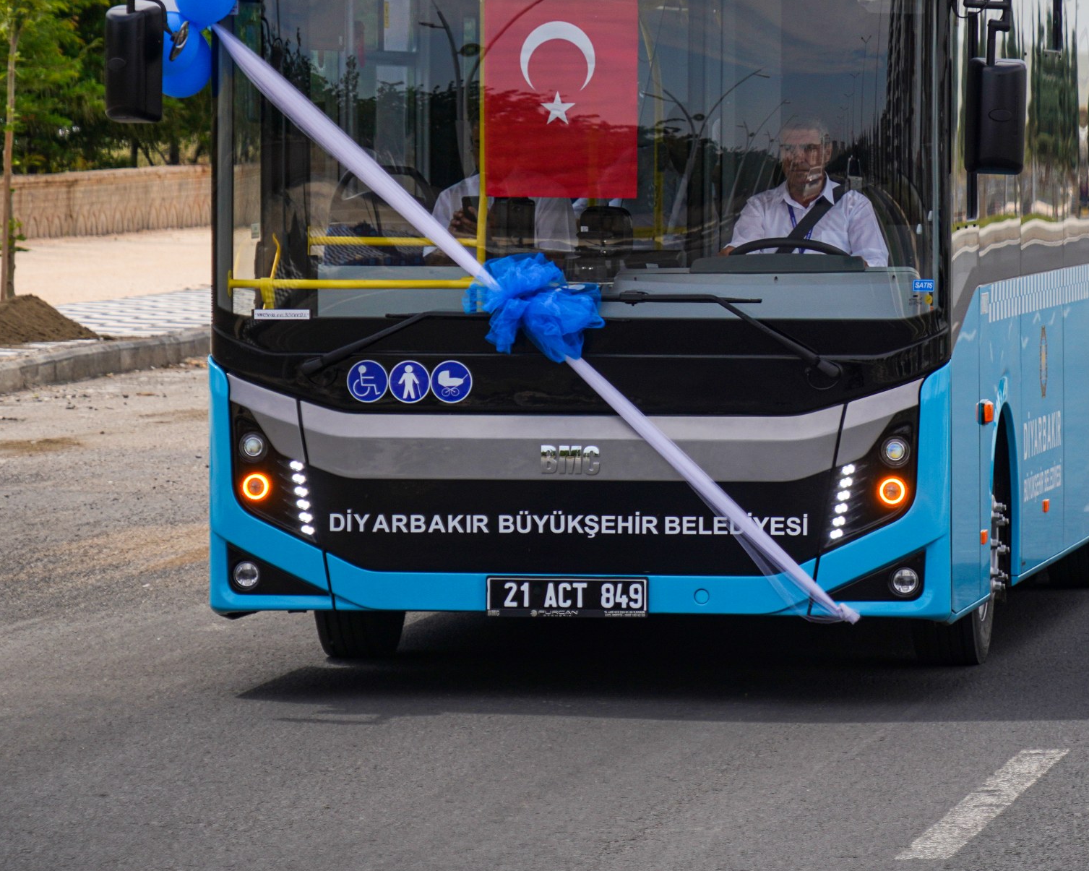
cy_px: 155
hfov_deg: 7.6
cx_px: 861
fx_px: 8185
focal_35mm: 254
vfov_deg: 6.1
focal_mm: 136
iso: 80
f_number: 6.3
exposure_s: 1/800
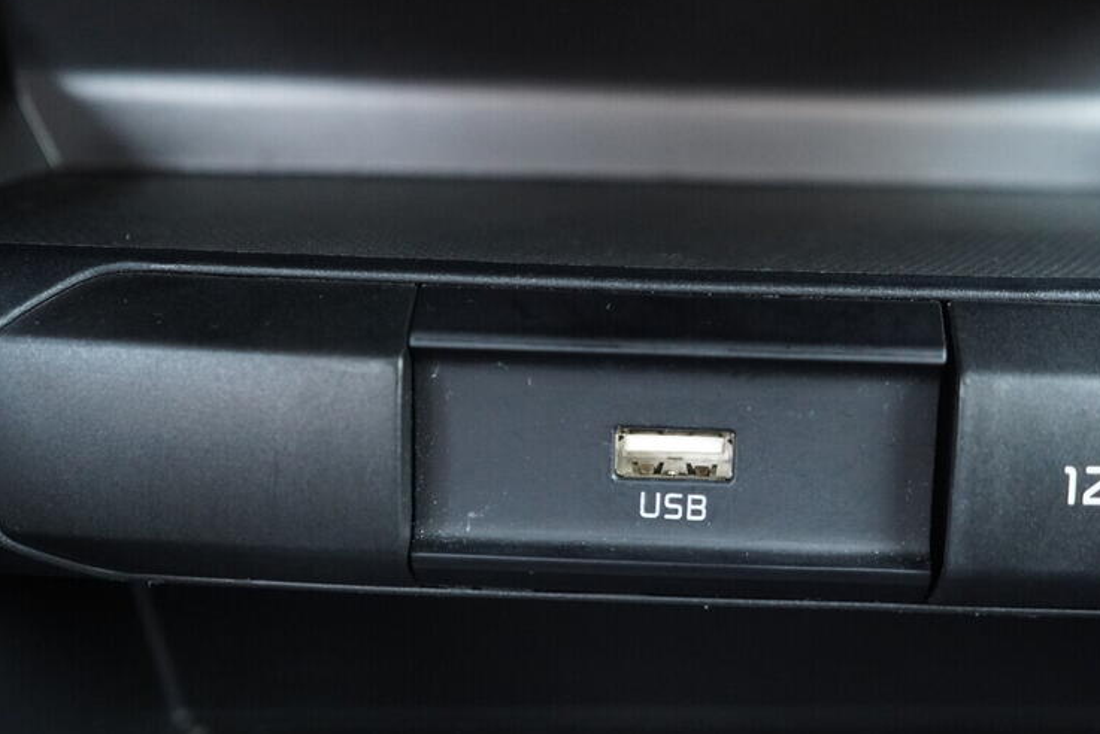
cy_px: 429
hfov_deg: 39.4
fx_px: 1528
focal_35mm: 50
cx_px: 666
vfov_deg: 27.0
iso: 2500
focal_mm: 24
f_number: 2.8
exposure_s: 1/40
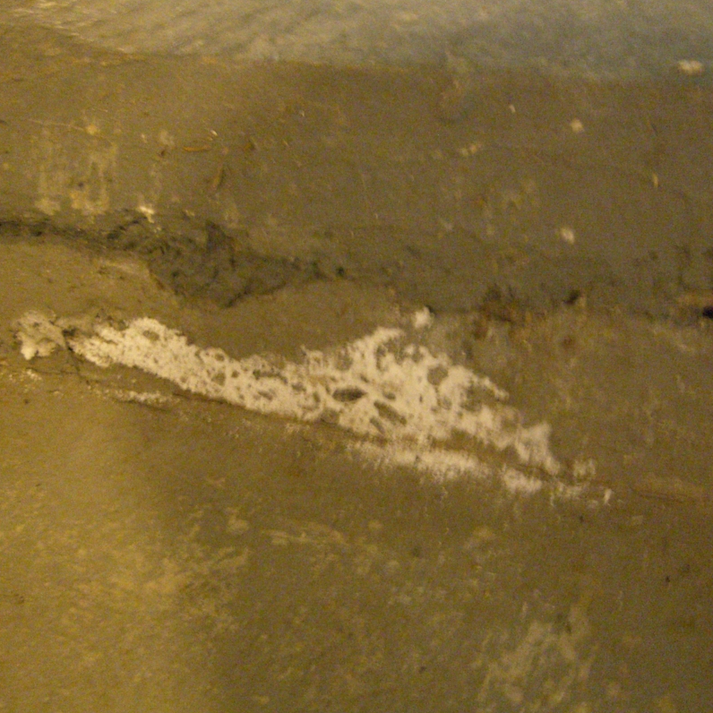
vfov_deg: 37.6
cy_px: 357
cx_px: 339
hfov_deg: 37.5
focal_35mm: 45
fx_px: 1049
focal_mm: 7.9
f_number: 2.8
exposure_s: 1/15
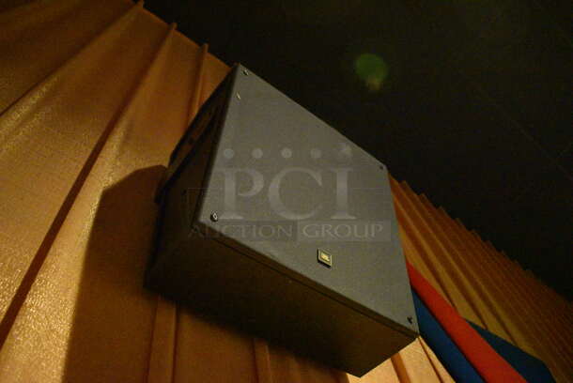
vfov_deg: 48.0
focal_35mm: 27
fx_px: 430
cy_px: 192
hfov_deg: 67.3
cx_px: 286
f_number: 3.5
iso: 12800
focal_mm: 18
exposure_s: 1/25
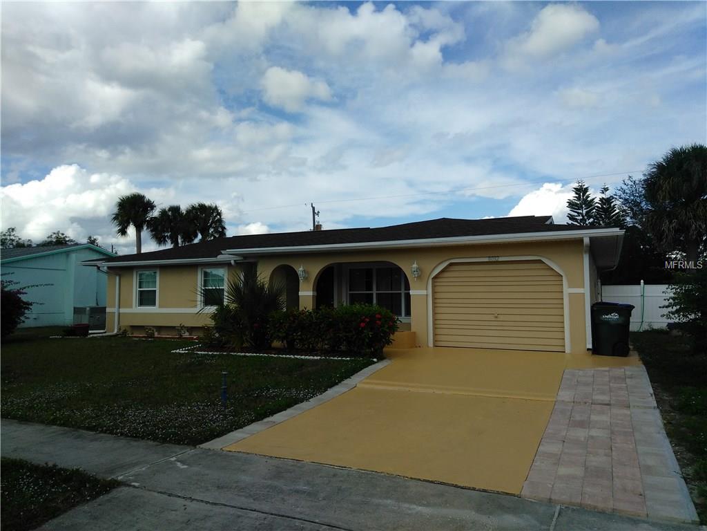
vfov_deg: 66.0
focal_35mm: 20
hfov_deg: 81.7
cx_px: 354
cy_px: 266
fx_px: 408
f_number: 2.2
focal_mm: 3.46
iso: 100
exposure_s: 1/1309
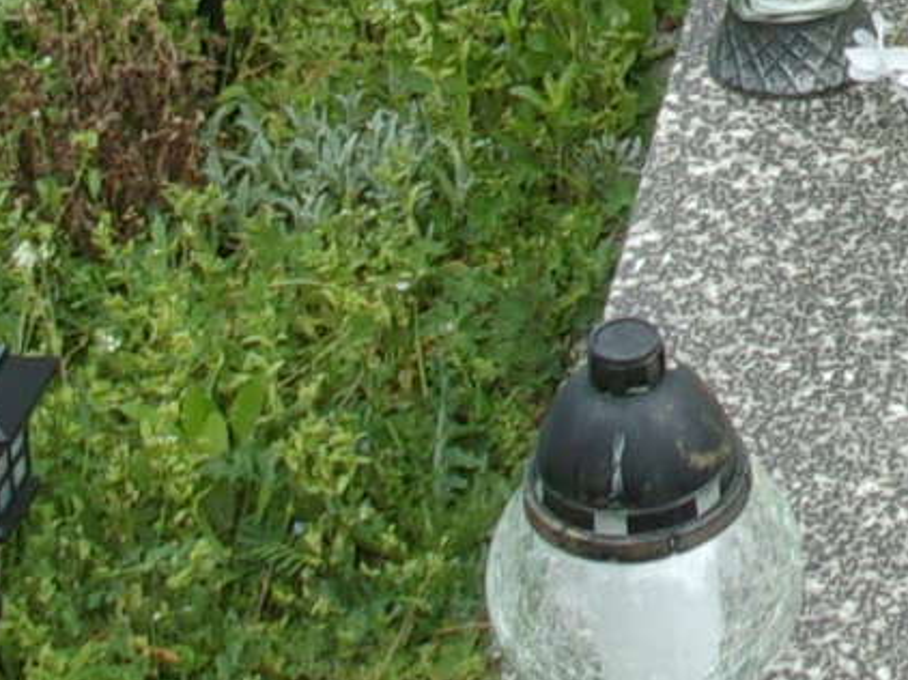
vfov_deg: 8.4
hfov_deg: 10.8
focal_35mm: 172
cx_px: 1603
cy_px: -327
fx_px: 4509
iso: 80
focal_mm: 5.1
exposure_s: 1/160
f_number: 3.9
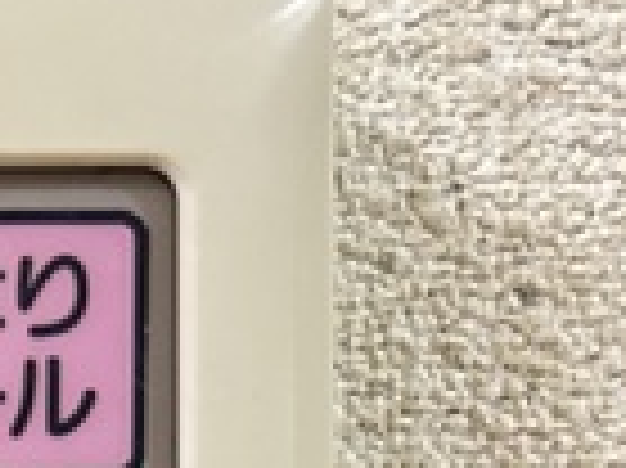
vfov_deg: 10.6
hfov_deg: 13.1
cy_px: 862
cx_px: -621
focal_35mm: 131
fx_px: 2367
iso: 320
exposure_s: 1/60
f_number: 1.5
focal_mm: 5.7
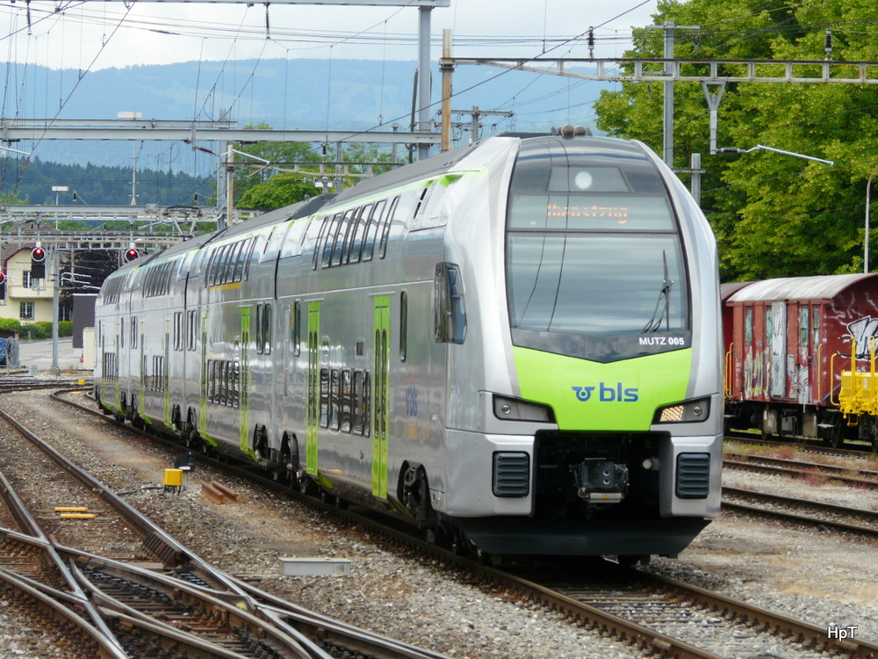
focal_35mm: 202
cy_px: 330
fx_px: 5124
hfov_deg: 9.8
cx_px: 439
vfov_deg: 7.4
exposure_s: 1/250
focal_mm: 33.2
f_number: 5
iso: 100
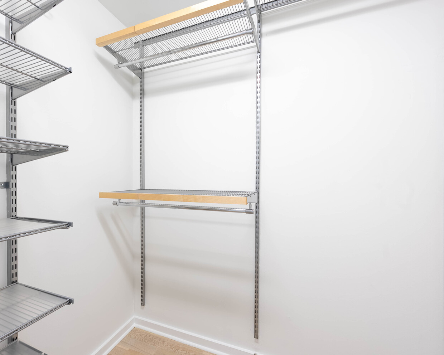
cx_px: 194
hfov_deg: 89.2
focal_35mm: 17
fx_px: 223
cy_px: 178
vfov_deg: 77.0
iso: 100
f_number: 7.1
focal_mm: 15
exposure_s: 1/1.67
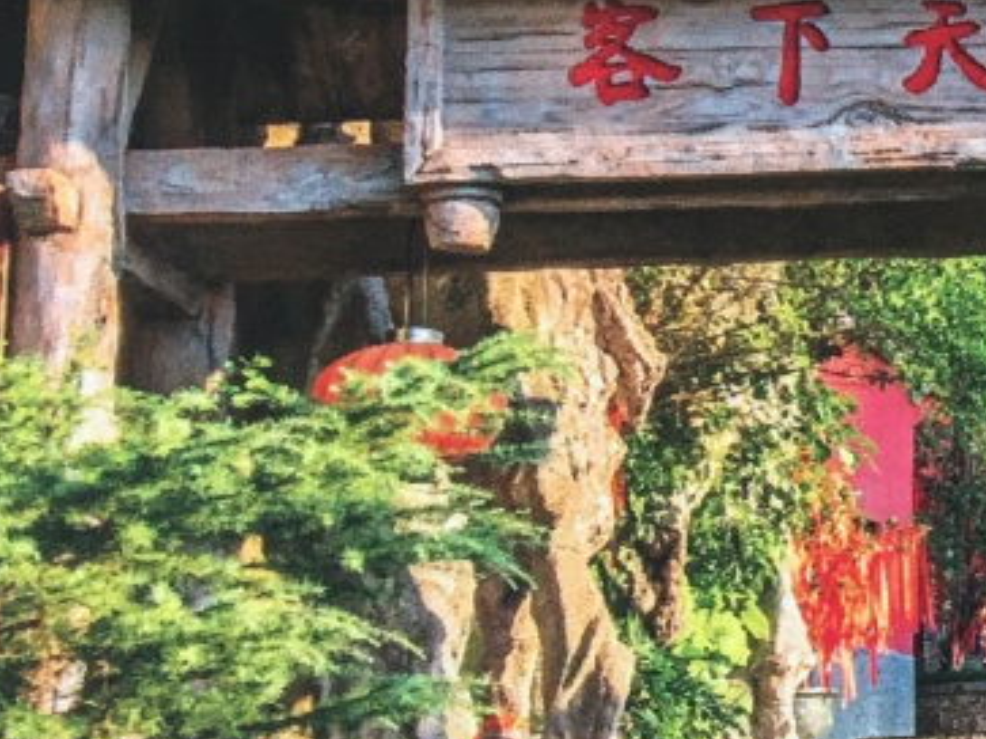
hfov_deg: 20.3
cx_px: 736
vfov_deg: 15.1
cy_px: 3
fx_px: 2734
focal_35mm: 96
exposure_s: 1/33
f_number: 2.2
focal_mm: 4.15
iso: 32
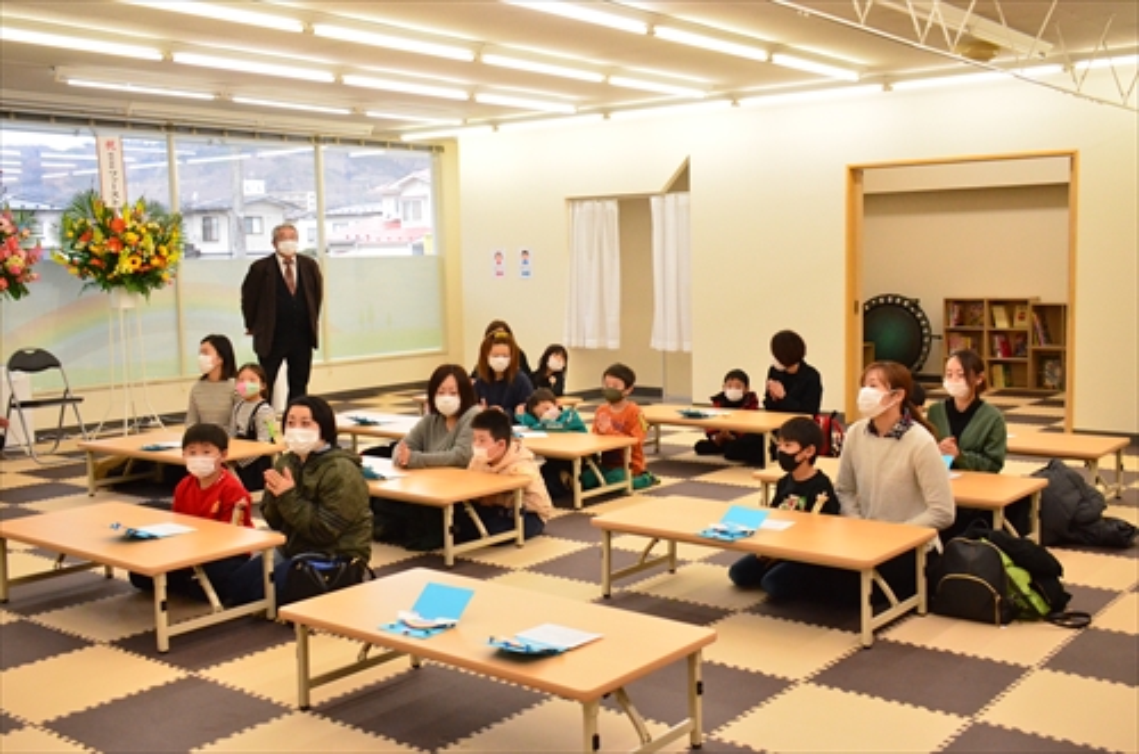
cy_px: 377
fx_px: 1184
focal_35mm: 38
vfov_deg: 35.3
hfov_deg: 51.4
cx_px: 570
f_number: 5
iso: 3200
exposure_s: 1/400
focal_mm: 25
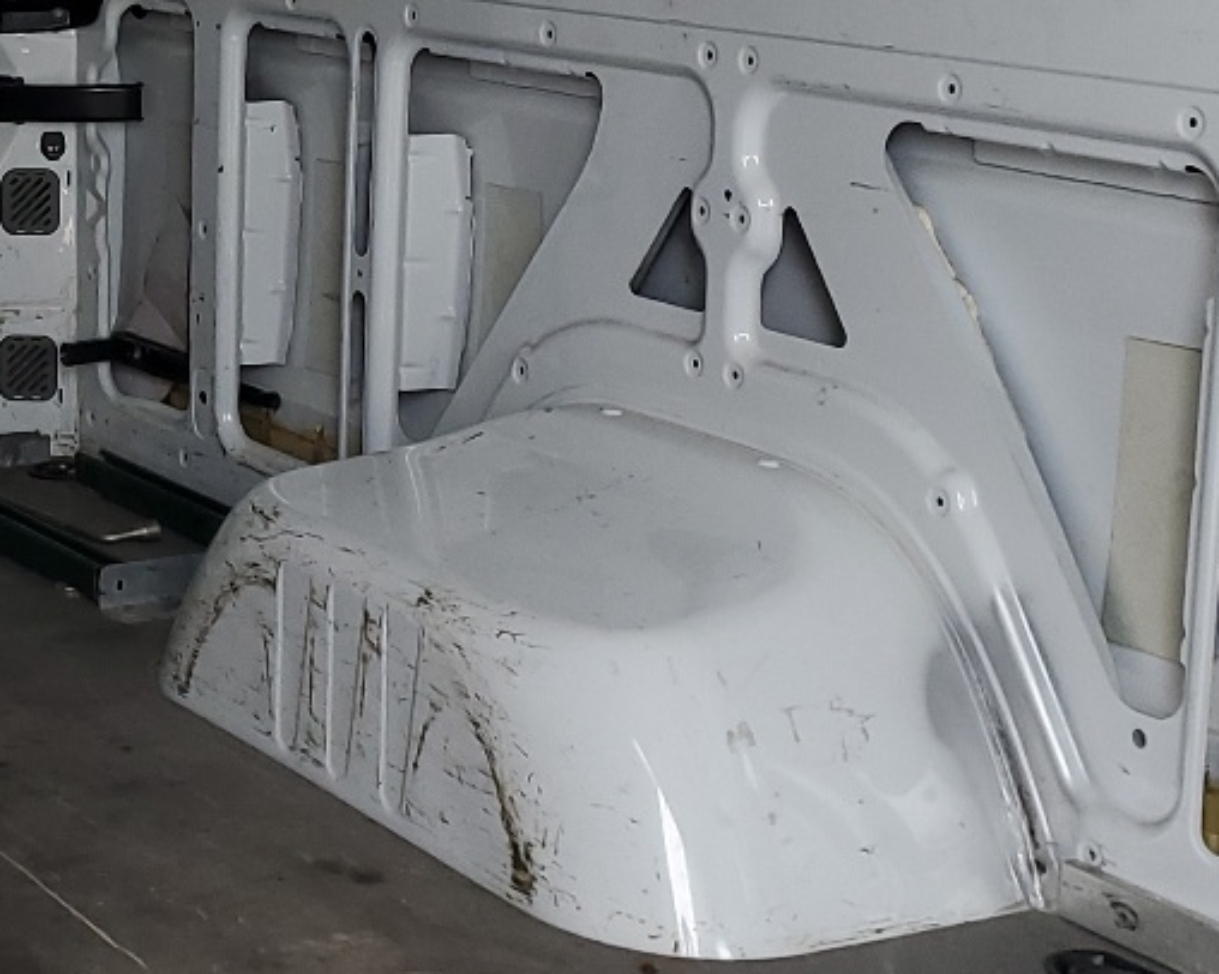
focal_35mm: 80
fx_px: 2885
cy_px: 288
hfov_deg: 23.0
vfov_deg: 19.1
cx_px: 36
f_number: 1.5
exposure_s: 1/120
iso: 61
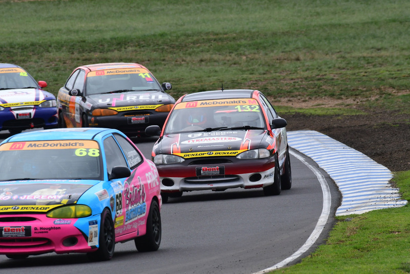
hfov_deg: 2.9
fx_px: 8203
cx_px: 205
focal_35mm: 720
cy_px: 137
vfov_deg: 1.9
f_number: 13
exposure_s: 1/640
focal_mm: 480
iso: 640
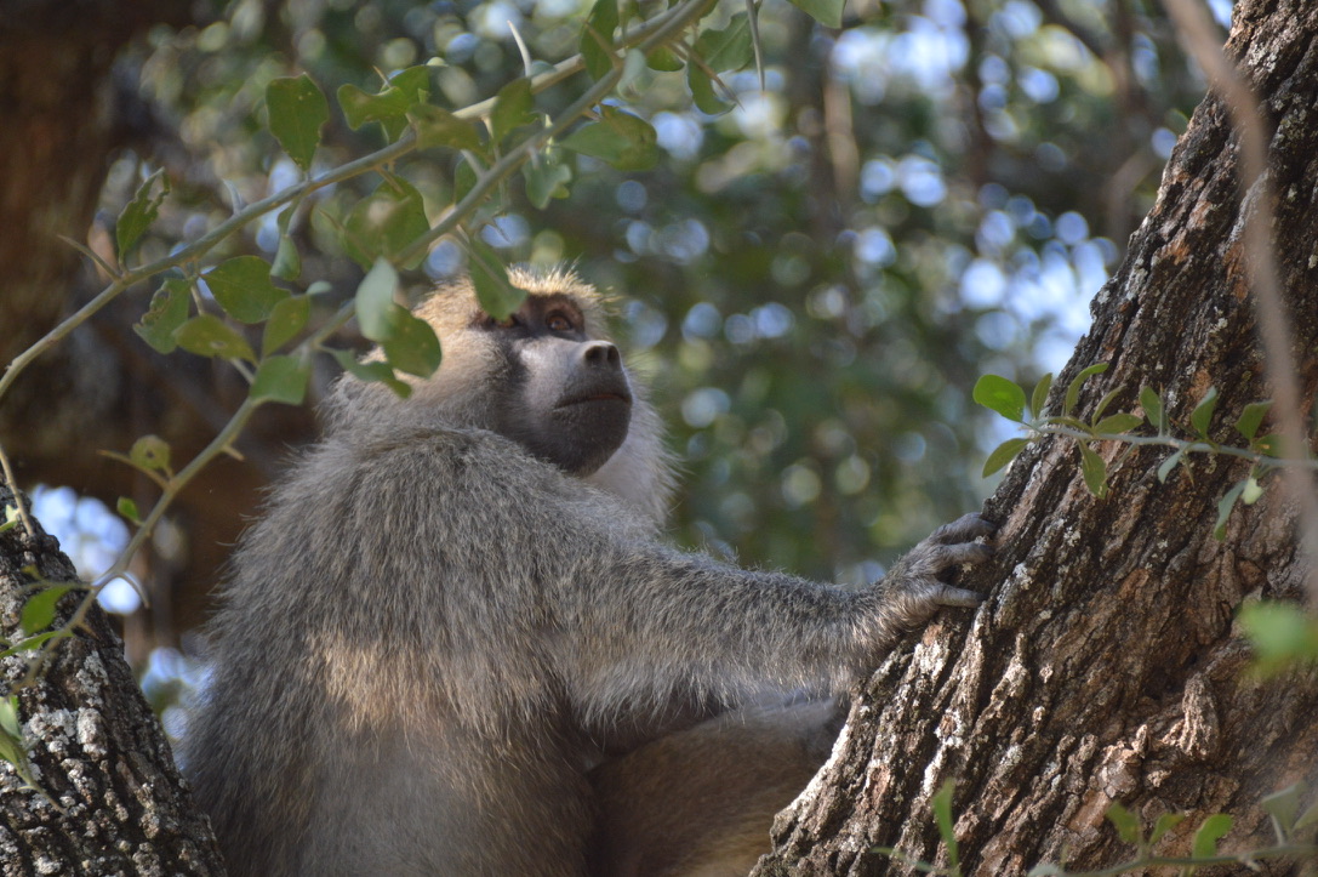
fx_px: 16462
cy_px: 438
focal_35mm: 450
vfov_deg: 3.1
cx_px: 659
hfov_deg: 4.6
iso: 800
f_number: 6.3
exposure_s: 1/500
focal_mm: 300
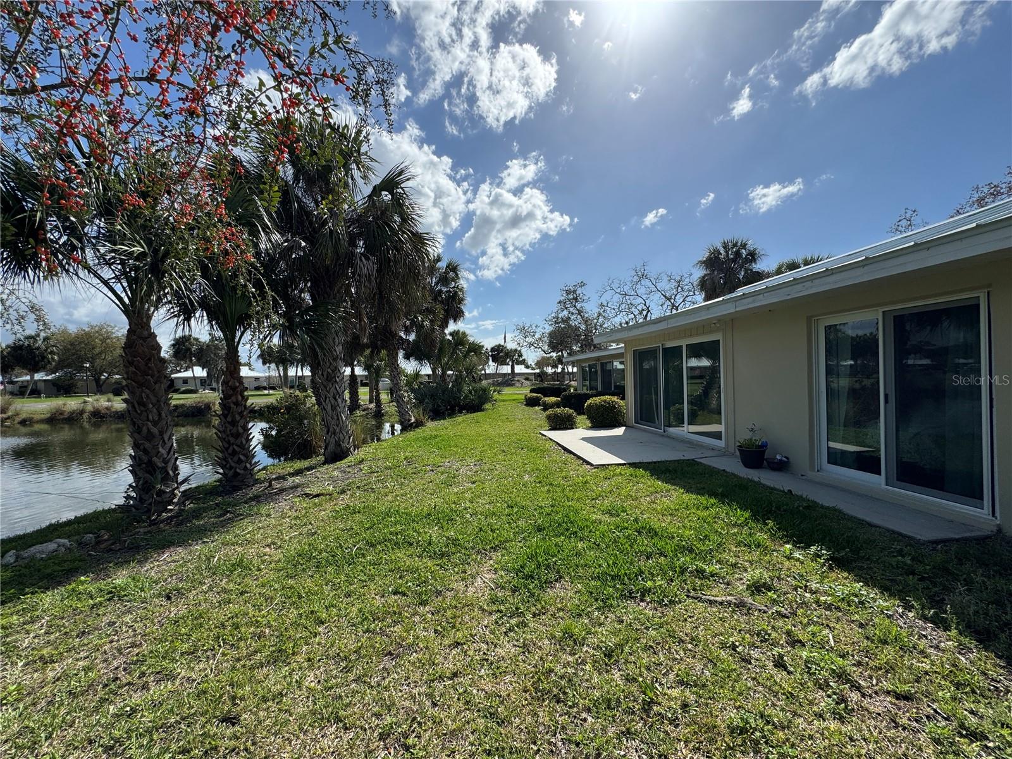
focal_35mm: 14
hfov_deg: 102.1
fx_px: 409
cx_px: 506
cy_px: 380
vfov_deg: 85.7
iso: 40
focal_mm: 2.22
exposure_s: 1/2874
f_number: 2.2
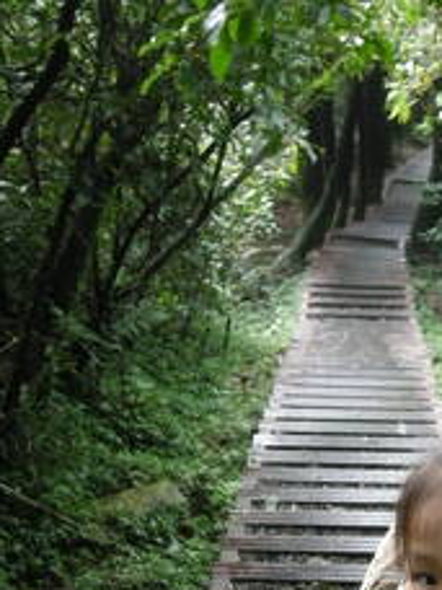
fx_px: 1566
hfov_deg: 15.7
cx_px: 450
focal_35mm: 92
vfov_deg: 21.1
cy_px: 445
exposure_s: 1/56.2
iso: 108
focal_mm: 5.7
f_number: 2.8
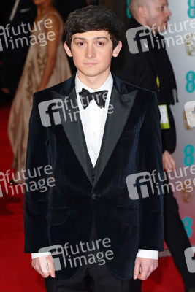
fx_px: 1047
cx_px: 98
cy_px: 146
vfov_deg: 15.9
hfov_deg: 10.6
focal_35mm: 129
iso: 320
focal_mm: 86
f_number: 4.5
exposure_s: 1/250
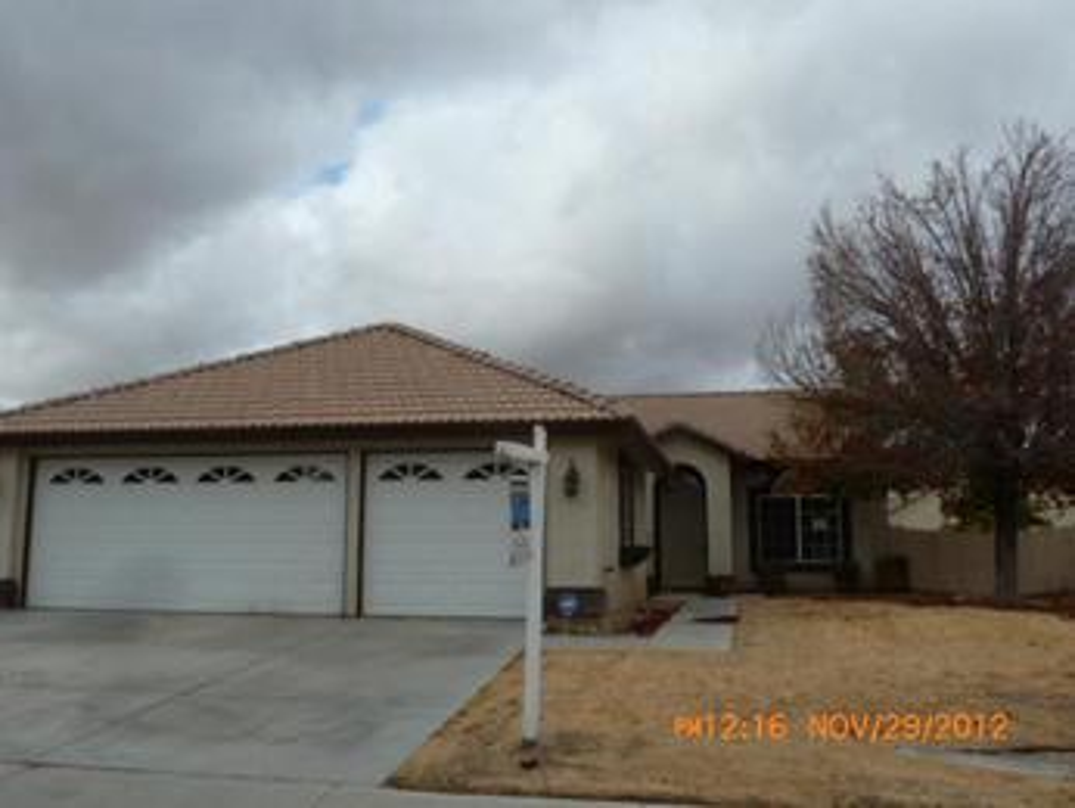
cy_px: 404
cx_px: 538
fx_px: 994
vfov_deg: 44.2
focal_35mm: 32
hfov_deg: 56.8
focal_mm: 5.3
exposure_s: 1/400
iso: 80
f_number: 5
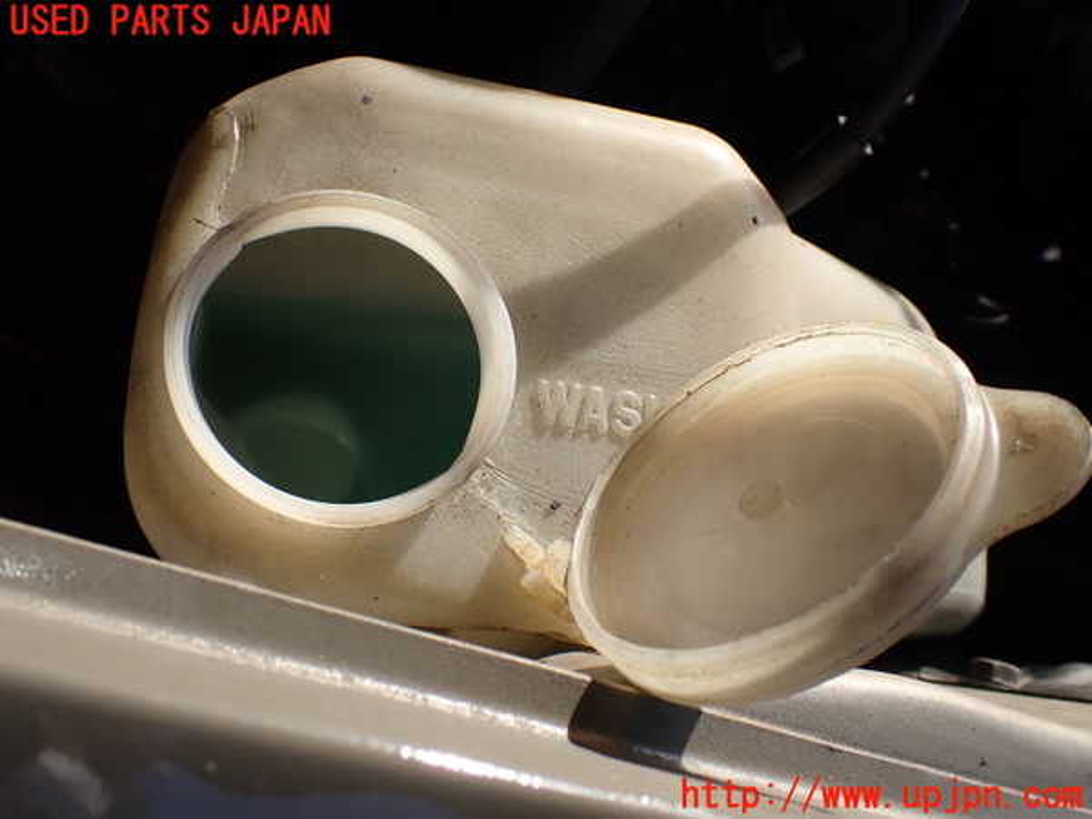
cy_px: 410
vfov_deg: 46.8
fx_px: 946
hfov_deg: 60.0
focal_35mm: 30
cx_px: 546
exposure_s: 1/400
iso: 100
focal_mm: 5.4
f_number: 3.2
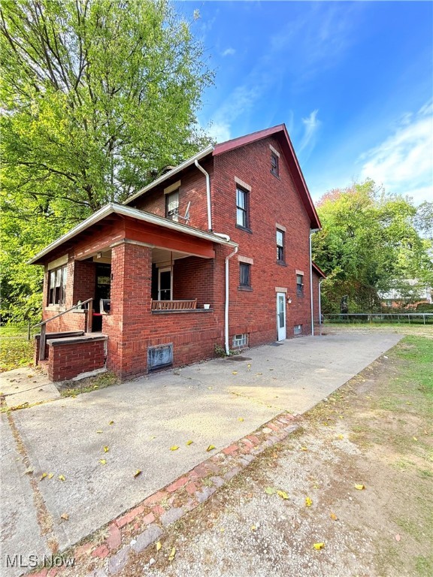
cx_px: 216
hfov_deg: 85.7
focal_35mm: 14
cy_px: 288
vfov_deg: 102.1
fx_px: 233
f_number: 2.2
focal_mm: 2.22
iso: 40
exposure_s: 1/105
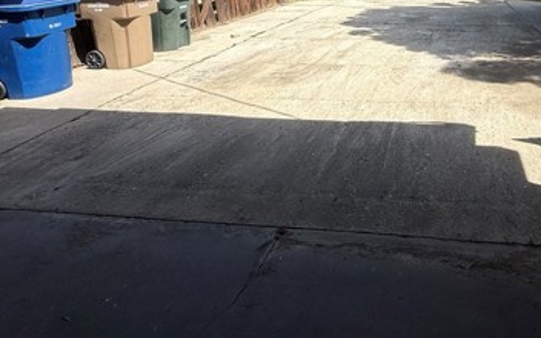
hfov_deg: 64.4
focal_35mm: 27
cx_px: 404
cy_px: 14
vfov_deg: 41.2
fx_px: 398
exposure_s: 1/1961
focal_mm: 2.22
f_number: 2.2
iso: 50
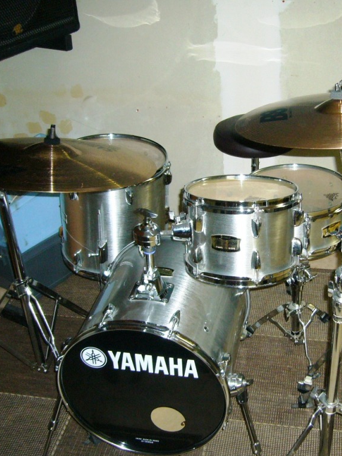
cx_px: 223
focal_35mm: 47
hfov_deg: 30.7
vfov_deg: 40.4
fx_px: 619
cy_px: 229
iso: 200
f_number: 2.8
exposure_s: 1/30
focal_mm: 5.8
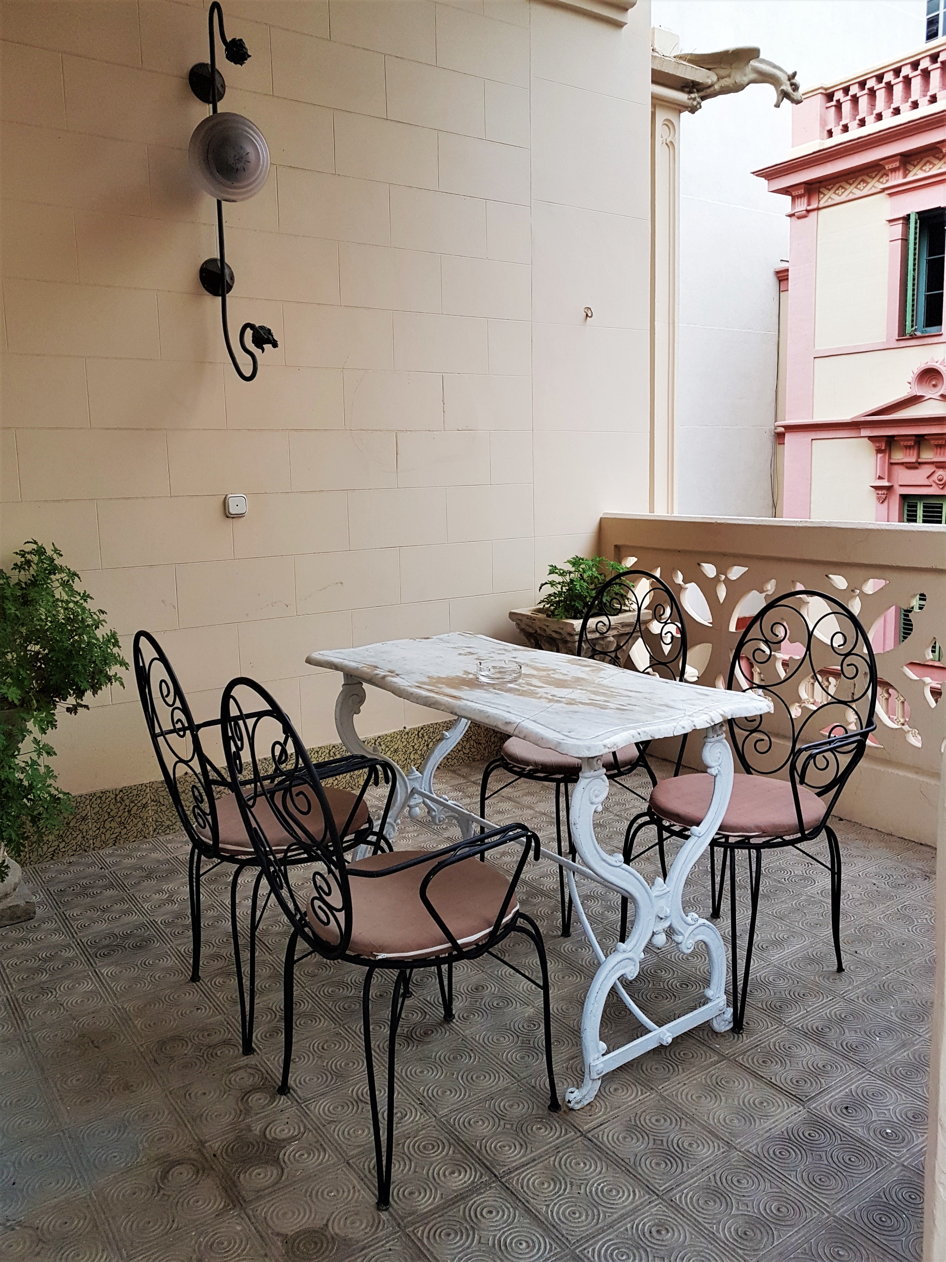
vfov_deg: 67.3
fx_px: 947
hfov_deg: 53.1
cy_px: 631
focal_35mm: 26
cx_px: 473
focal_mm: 4.2
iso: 64
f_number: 1.7
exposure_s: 1/50
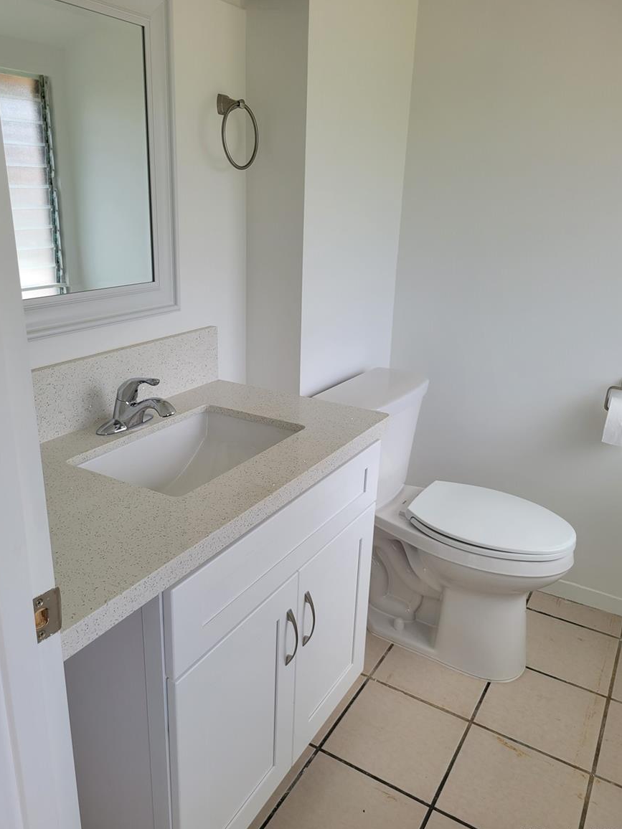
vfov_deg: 65.3
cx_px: 303
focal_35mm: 27
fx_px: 647
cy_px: 412
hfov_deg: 51.3
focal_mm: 5.4
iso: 40
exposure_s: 1/285
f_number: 1.8
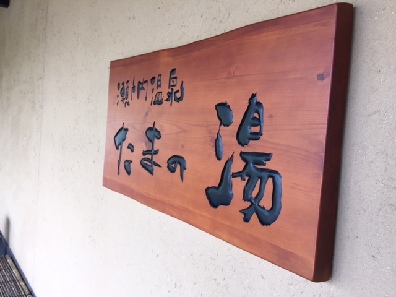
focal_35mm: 29
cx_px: 198
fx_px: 332
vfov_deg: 48.2
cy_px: 148
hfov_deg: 61.7
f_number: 2.2
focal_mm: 4.15
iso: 32
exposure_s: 1/60
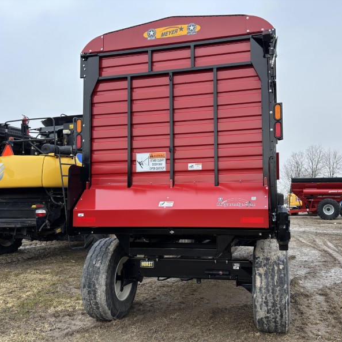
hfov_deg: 52.4
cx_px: 193
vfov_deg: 52.5
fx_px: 347
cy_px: 171
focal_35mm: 31
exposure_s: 1/1126
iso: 50
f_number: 1.6
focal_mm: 5.96
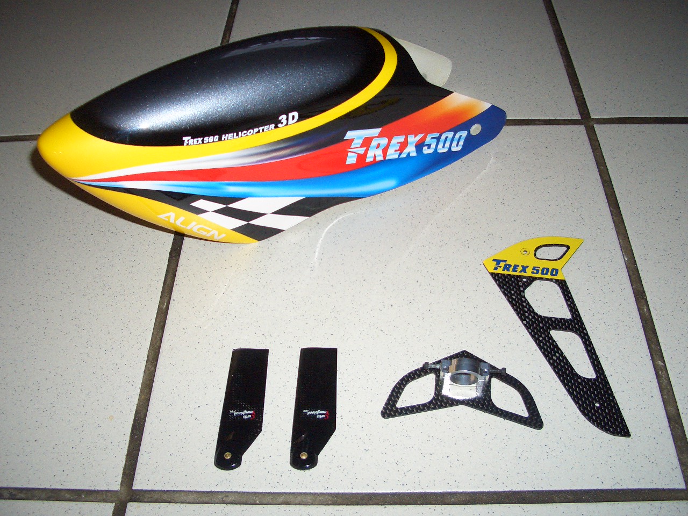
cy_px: 258
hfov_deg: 22.3
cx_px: 344
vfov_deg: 16.8
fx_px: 1749
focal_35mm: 88
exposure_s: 1/60
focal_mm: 14.6
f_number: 4.4
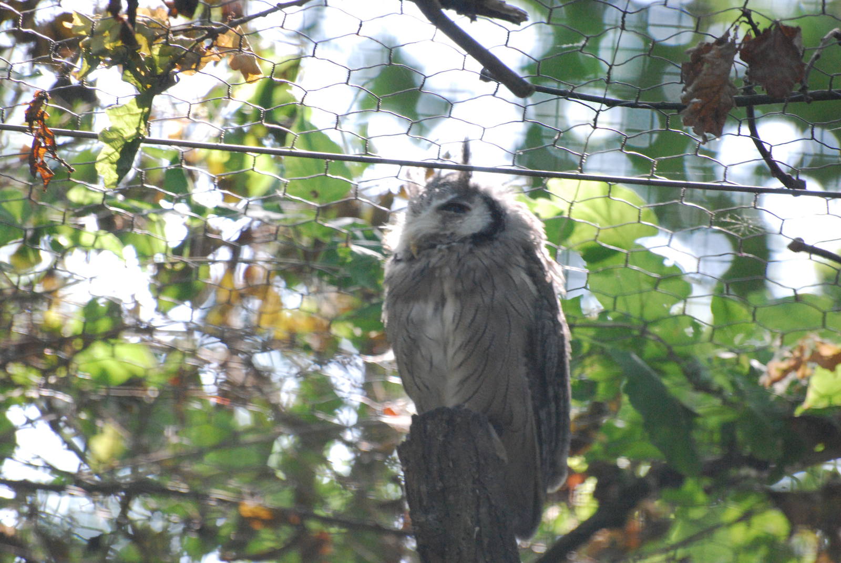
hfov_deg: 4.6
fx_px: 10525
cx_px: 420
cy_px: 282
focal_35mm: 450
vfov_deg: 3.1
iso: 1600
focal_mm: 300
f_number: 5.6
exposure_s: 1/200
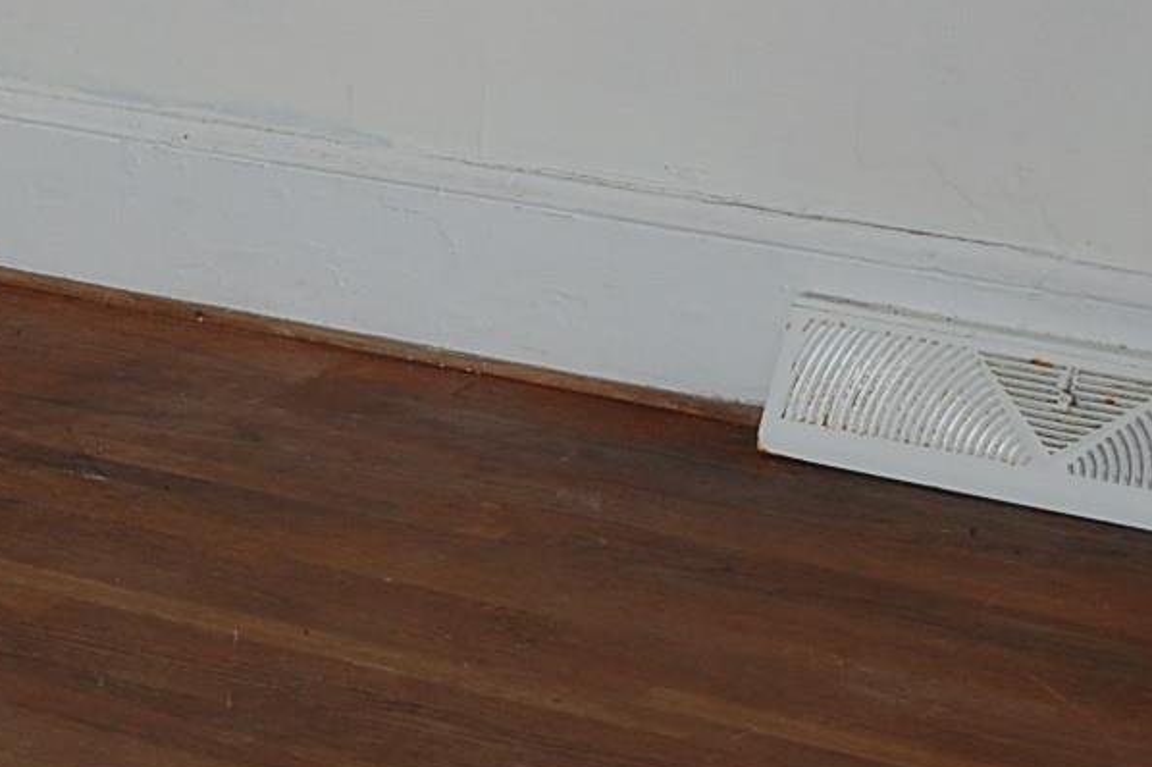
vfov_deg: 7.6
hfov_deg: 11.1
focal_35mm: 181
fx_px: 5789
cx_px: -260
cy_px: 308
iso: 400
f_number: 4.8
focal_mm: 48
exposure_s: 1/60
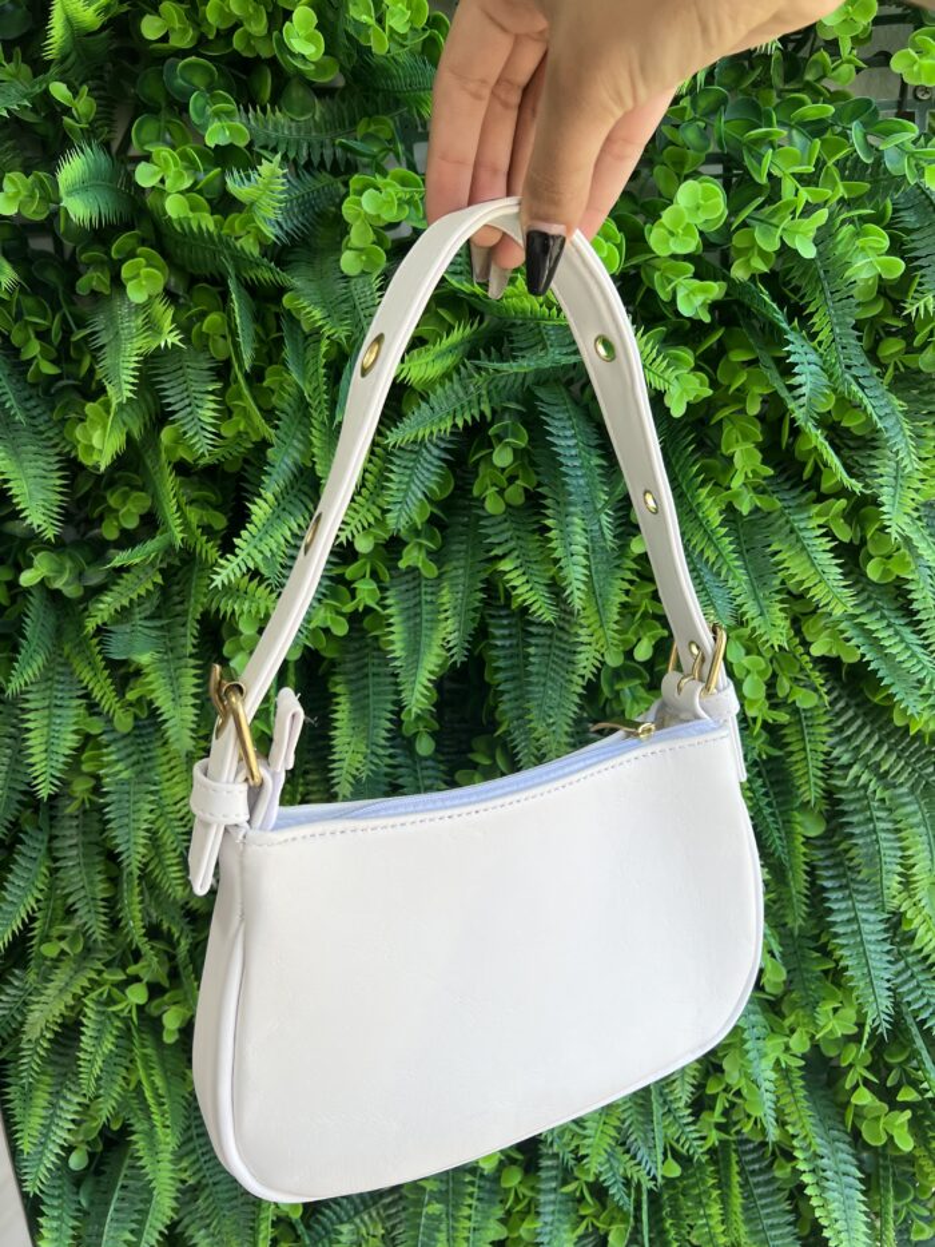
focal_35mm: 26
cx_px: 468
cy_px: 624
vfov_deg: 67.3
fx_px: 936
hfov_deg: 53.1
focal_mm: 5.7
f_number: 1.5
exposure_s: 1/187
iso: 40
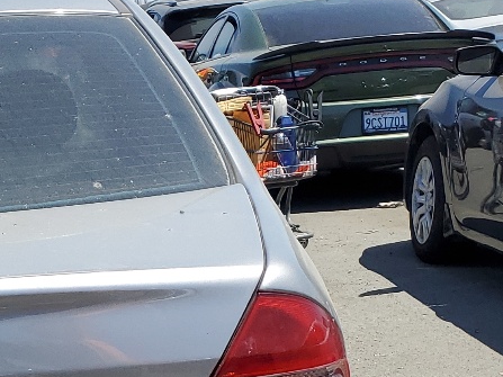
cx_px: -162
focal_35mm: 93
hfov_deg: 19.4
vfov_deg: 15.4
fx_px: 1351
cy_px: 445
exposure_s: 1/2500
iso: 50
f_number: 1.5
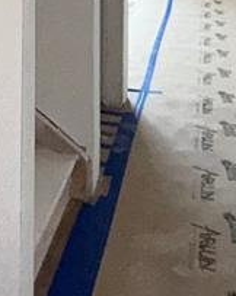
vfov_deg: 23.8
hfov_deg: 21.5
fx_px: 603
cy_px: -101
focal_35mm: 69
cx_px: 15
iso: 500
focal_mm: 2.22
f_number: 2.2
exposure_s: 1/60
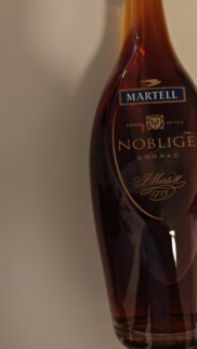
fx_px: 288
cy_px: 139
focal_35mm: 31
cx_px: 143
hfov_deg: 37.1
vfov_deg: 62.0
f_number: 1.63
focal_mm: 8.72
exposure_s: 1/52
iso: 400
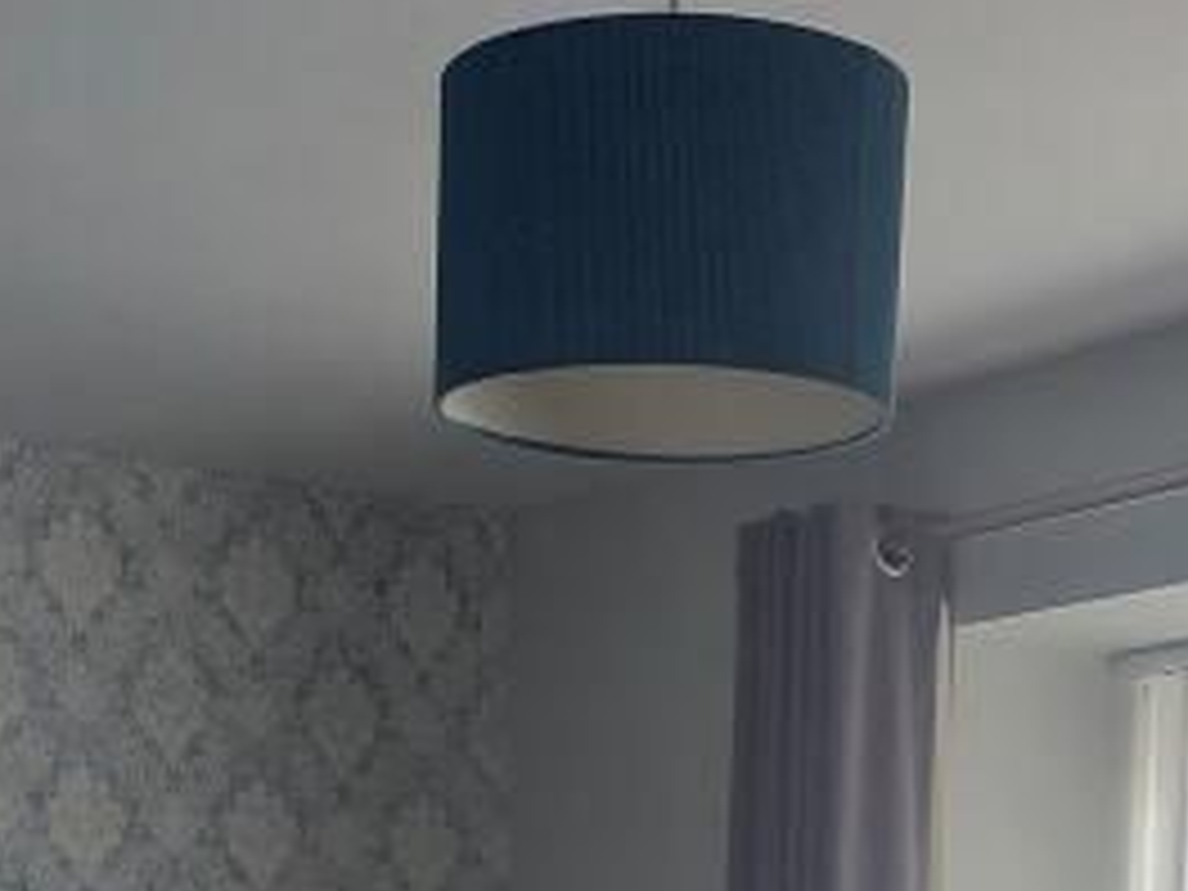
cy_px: 1692
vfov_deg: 13.4
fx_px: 3329
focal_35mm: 97
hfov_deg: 20.2
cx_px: 482
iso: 50
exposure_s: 1/50
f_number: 1.8
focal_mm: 5.23
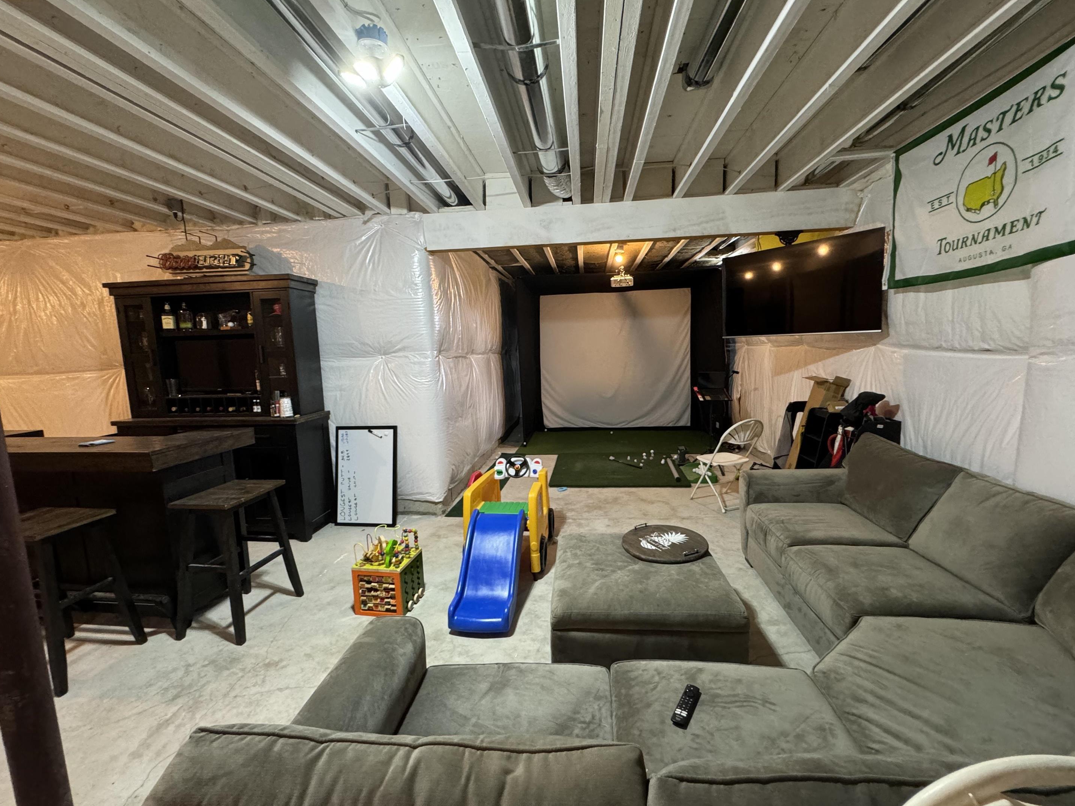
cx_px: 543
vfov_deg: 81.7
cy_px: 406
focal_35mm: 15
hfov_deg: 98.2
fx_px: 466
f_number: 2.2
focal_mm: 2.22
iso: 500
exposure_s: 1/60
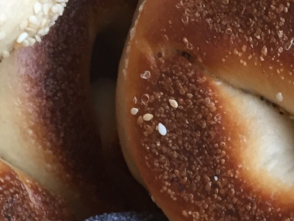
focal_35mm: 120
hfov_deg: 15.1
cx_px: 451
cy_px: 432
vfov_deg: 11.3
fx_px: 1019
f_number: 2.2
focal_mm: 4.15
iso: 50
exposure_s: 1/33
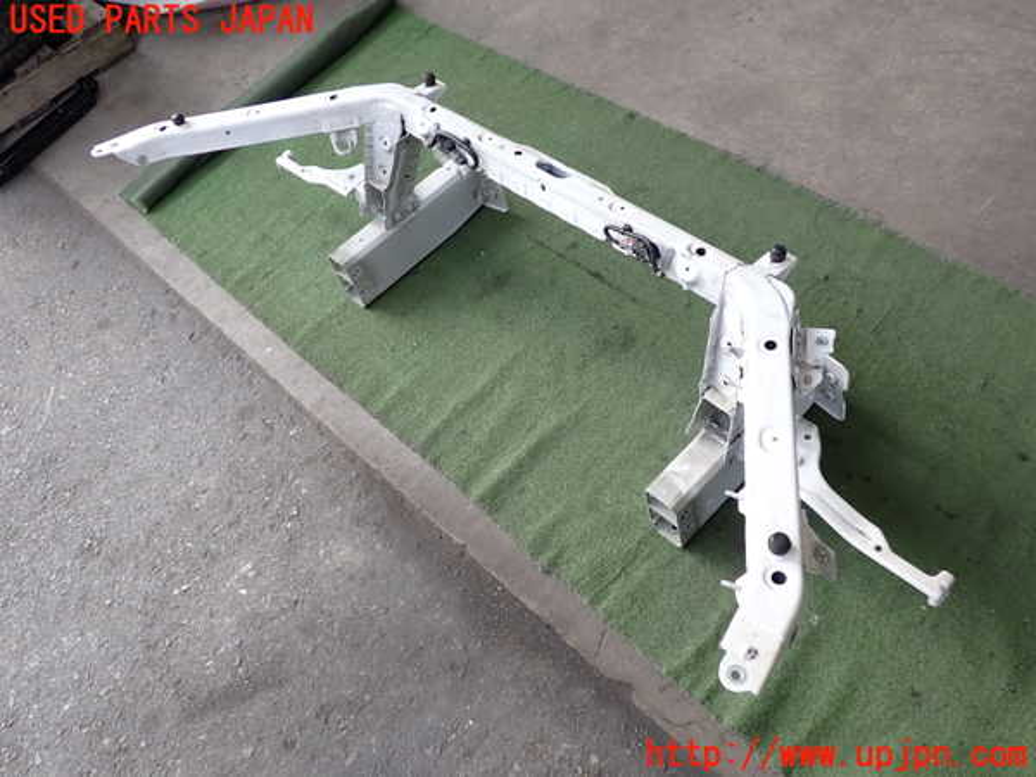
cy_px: 388
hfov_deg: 60.0
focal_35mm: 30
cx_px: 518
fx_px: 898
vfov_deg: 46.8
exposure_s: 1/125
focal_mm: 5.4
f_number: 2.3
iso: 125
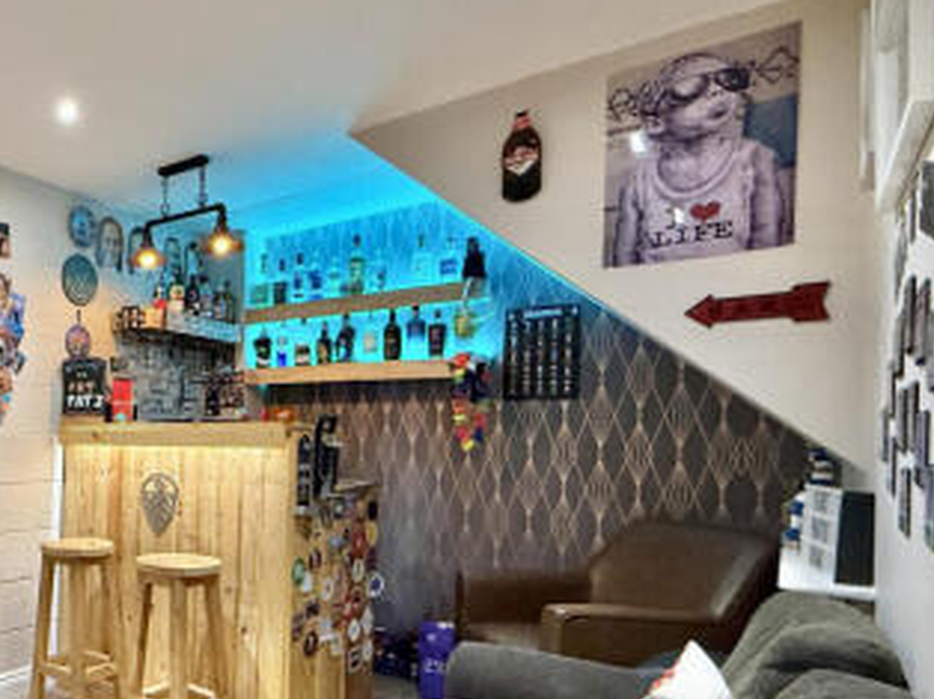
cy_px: 445
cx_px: 100
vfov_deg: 52.3
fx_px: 701
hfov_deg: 58.1
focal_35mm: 26
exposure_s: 1/50
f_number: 2.2
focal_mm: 2.22
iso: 500
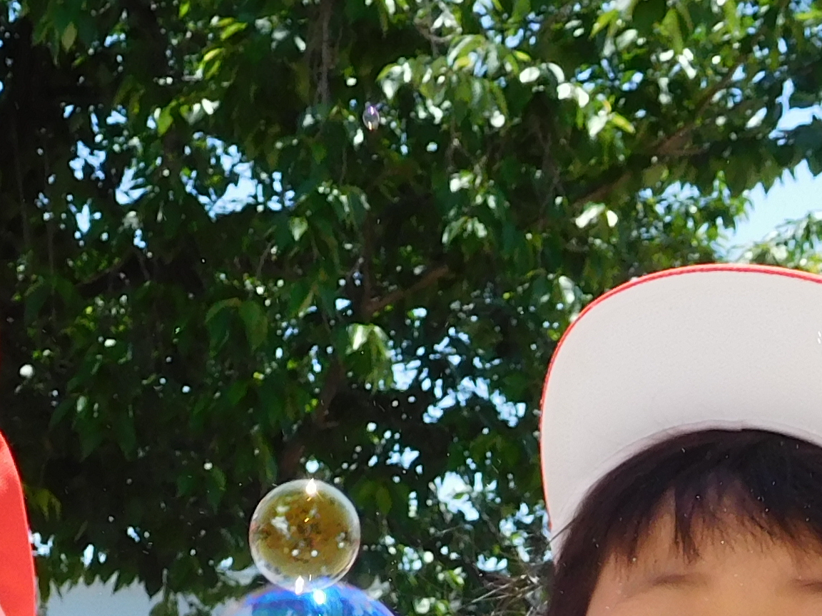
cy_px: 969
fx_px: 2375
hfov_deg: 19.6
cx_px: 321
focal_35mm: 100
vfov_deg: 13.8
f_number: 3.4
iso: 125
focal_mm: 4.5
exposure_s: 1/640
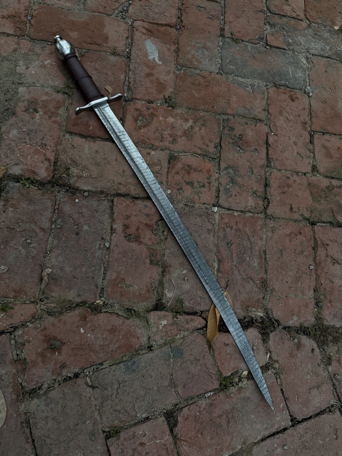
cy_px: 228
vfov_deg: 71.6
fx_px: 316
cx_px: 171
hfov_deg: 56.8
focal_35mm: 24
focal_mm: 6.76
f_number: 1.78
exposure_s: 1/121
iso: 200
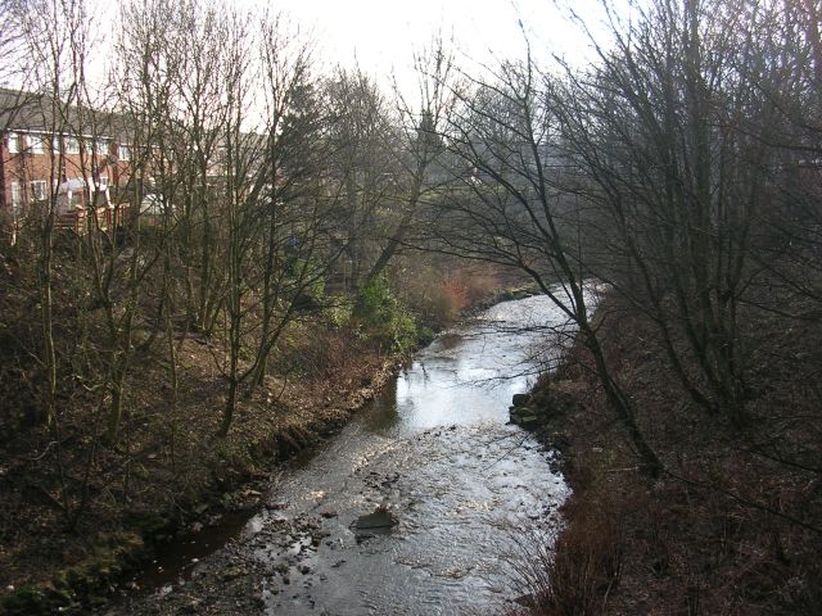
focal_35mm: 38
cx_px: 411
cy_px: 308
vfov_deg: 37.7
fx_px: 902
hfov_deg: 49.0
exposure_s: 1/397
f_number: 2.8
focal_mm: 5.8
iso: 50
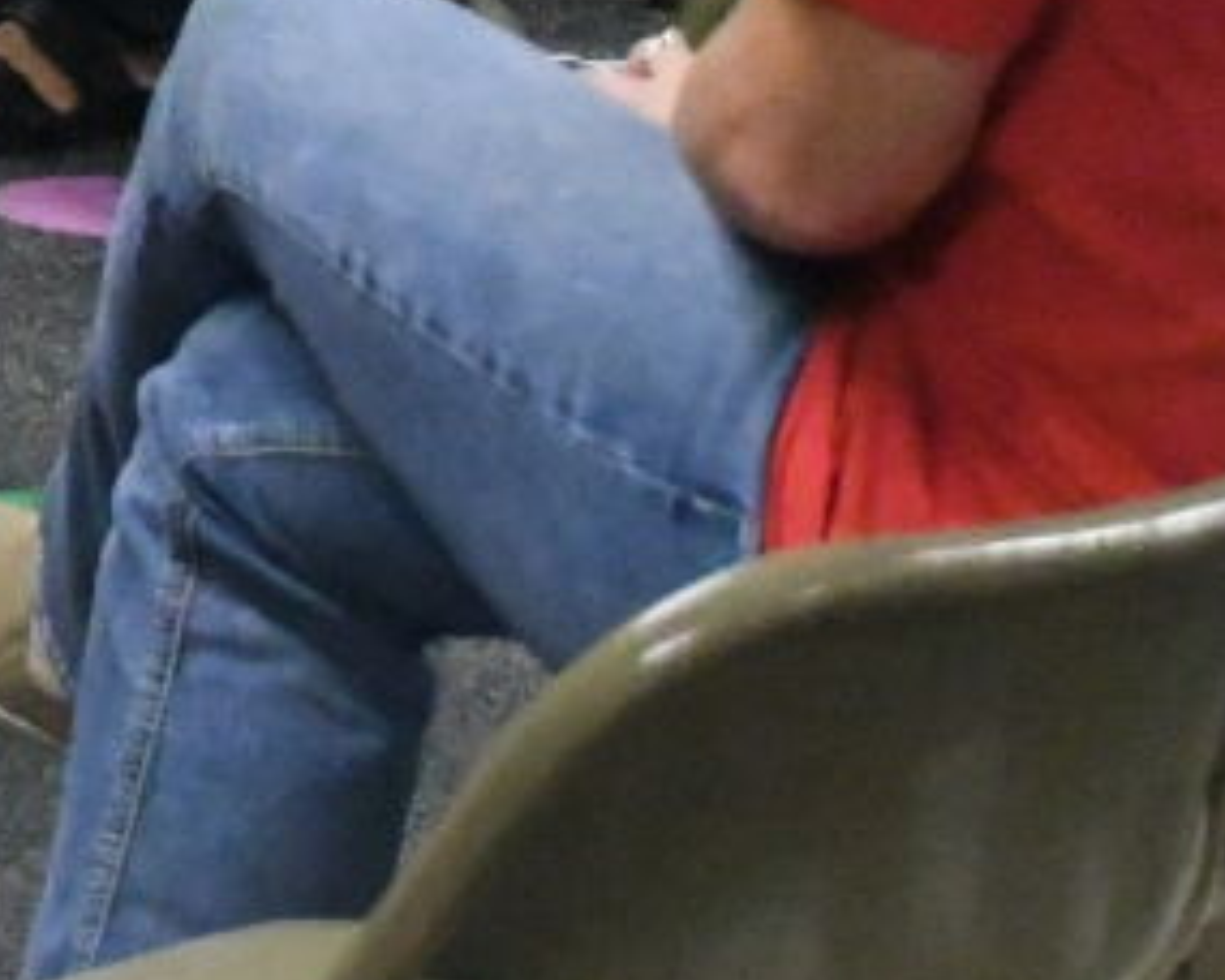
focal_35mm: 235
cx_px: -2392
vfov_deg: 6.4
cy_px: -1012
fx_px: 8516
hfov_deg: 7.3
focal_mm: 27
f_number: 4
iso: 18000
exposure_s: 1/1250
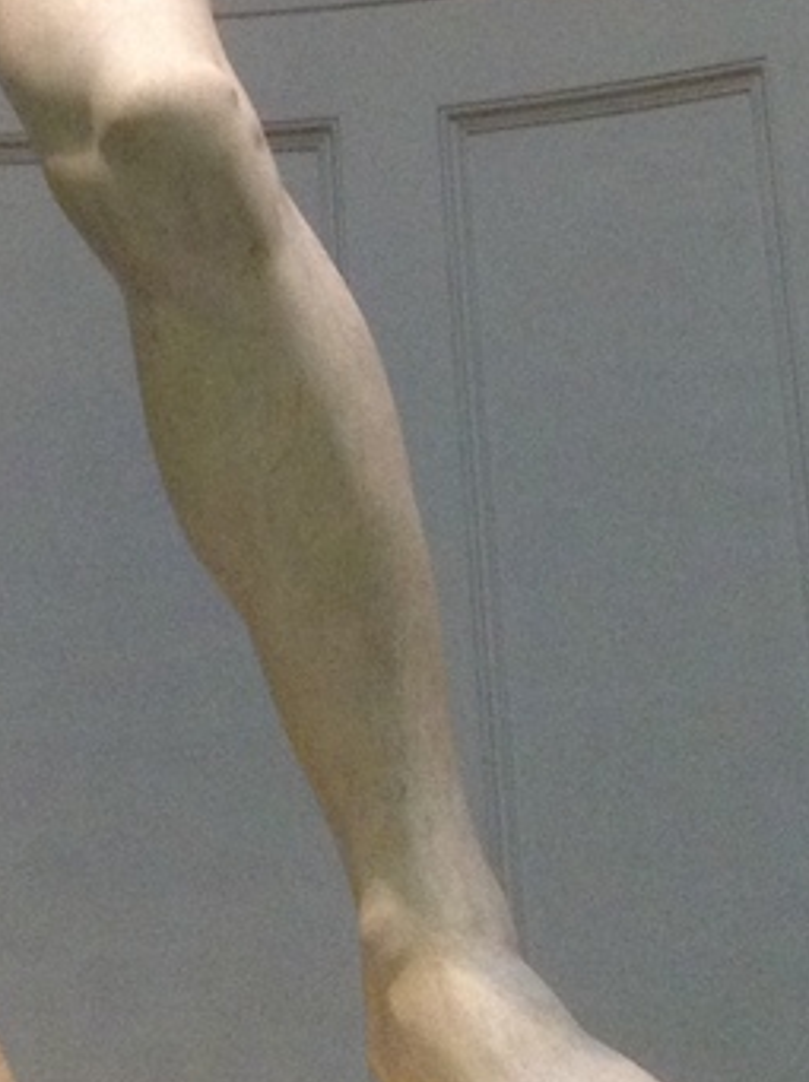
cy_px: -217
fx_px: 4277
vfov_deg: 14.0
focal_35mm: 137
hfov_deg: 10.7
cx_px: -105
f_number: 2.4
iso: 250
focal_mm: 4.28
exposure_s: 1/20
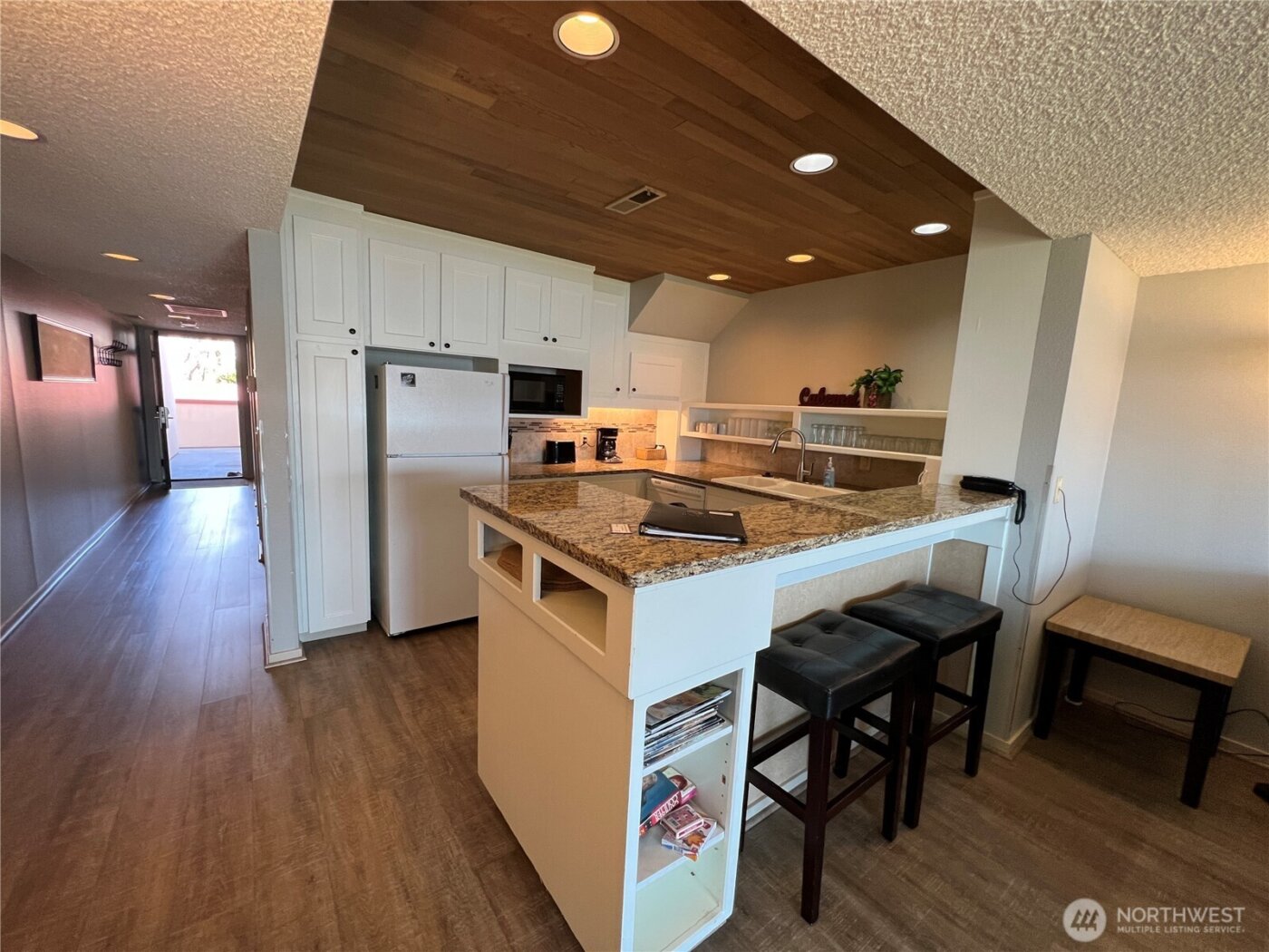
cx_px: 634
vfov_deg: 89.9
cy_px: 476
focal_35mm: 13
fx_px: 477
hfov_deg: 106.2
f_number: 1.8
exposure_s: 1/120
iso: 200
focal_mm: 1.57
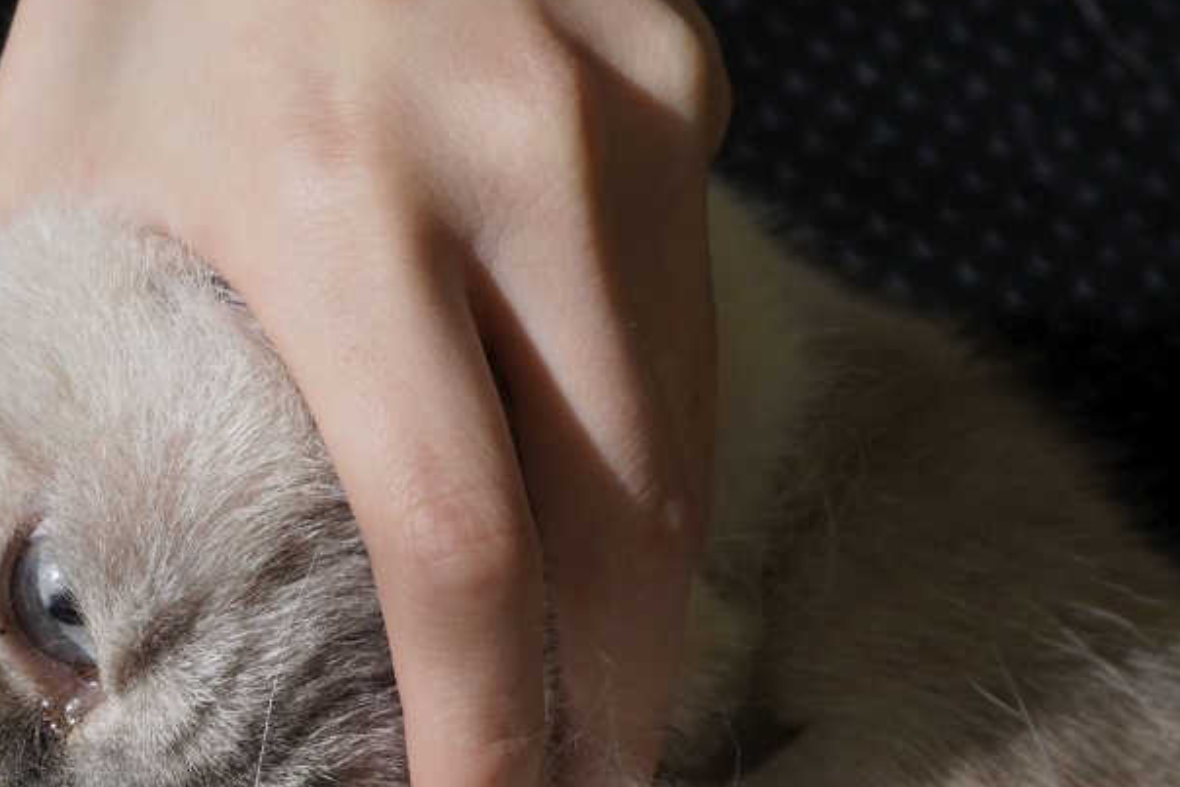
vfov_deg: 13.3
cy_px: 1032
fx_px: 3256
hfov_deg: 20.4
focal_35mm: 99
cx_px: 356
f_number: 5
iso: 100
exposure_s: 1/160
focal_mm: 25
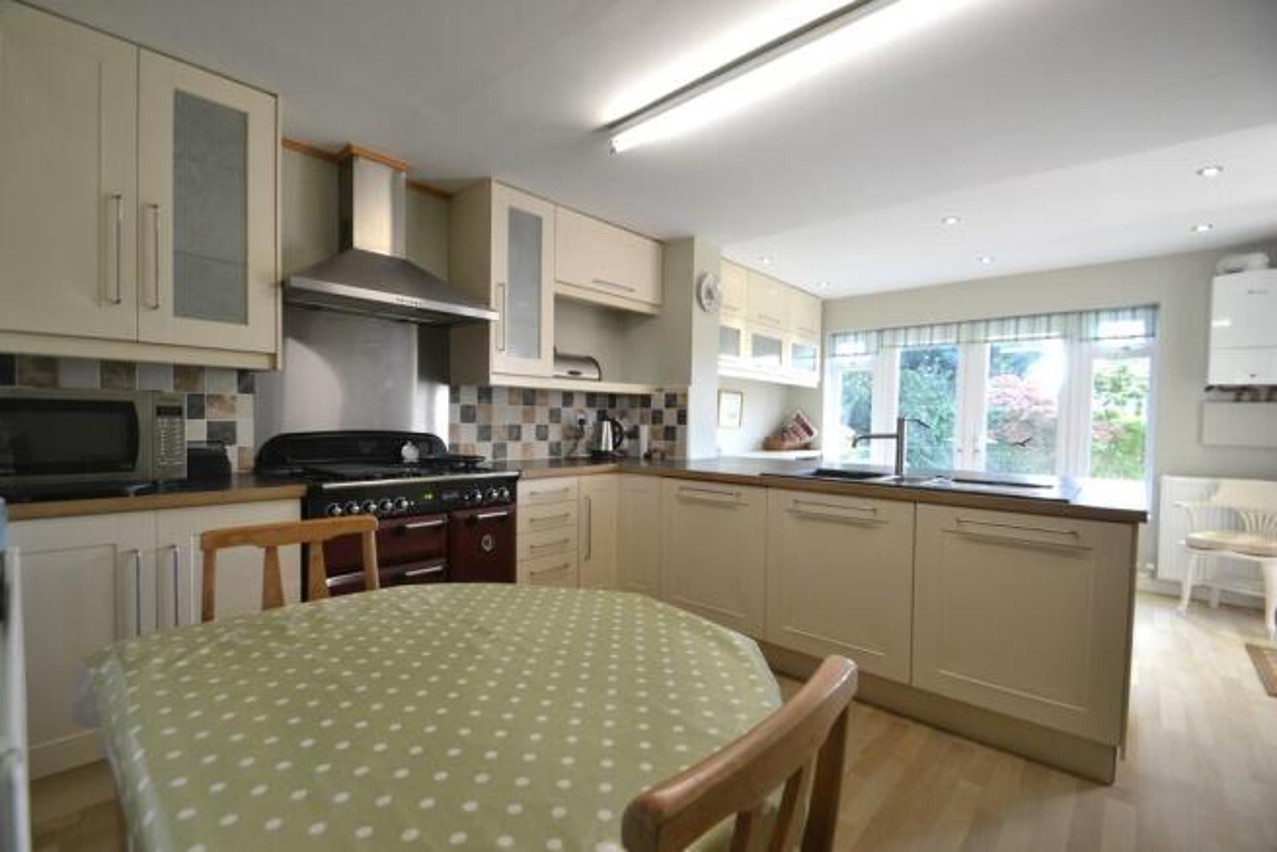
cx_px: 638
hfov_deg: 100.4
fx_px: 532
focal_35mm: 15
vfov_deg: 77.4
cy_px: 426
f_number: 3.5
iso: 500
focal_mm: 10
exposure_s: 1/60
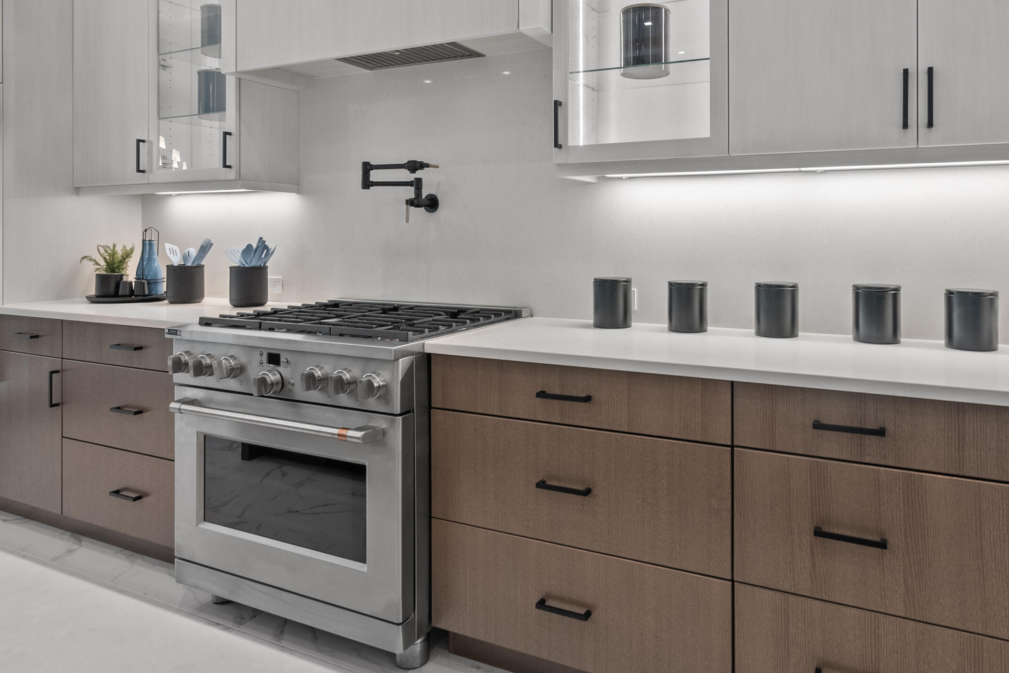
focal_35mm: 24
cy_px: 246
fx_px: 673
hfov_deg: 73.4
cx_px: 566
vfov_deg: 52.5
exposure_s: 1/13
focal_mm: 17
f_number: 8
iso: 1600
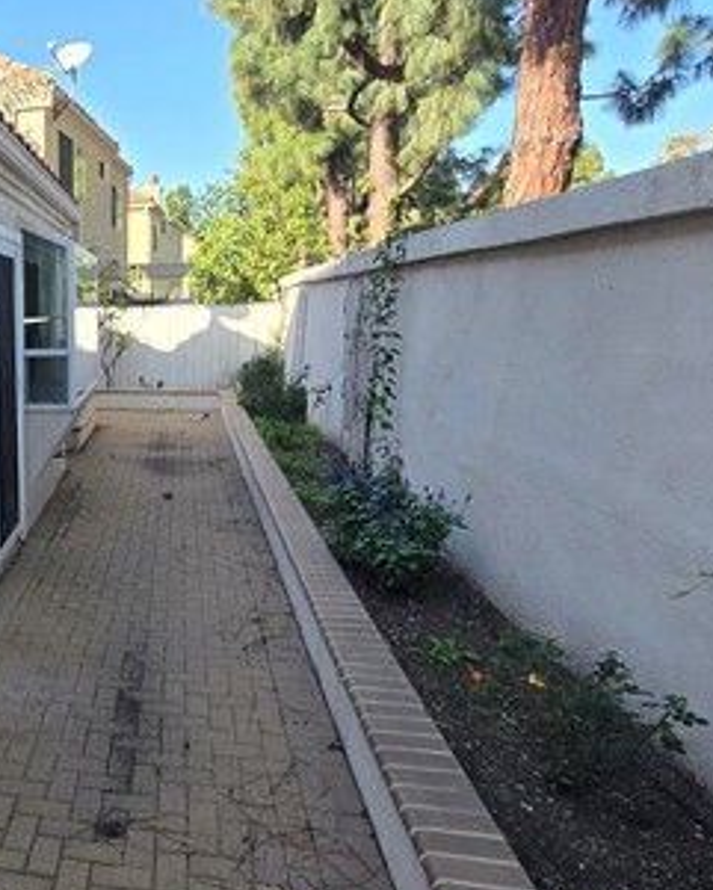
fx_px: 712
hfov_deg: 44.1
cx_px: -24
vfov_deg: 64.0
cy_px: 455
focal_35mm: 27
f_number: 2.2
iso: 50
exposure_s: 1/633
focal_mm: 2.2
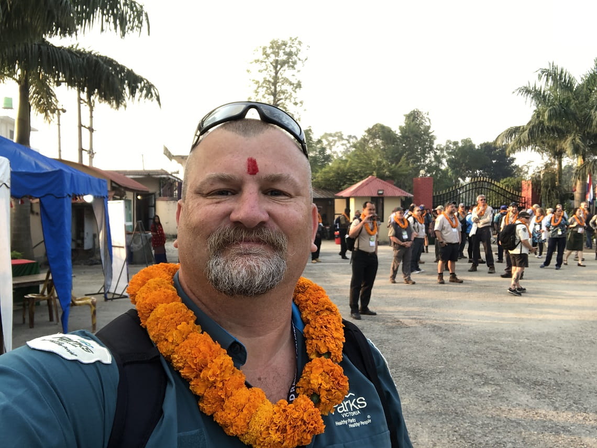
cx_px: 298
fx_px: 552
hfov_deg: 56.8
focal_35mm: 32
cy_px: 224
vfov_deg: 44.2
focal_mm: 2.87
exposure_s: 1/100
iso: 25
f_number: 2.2
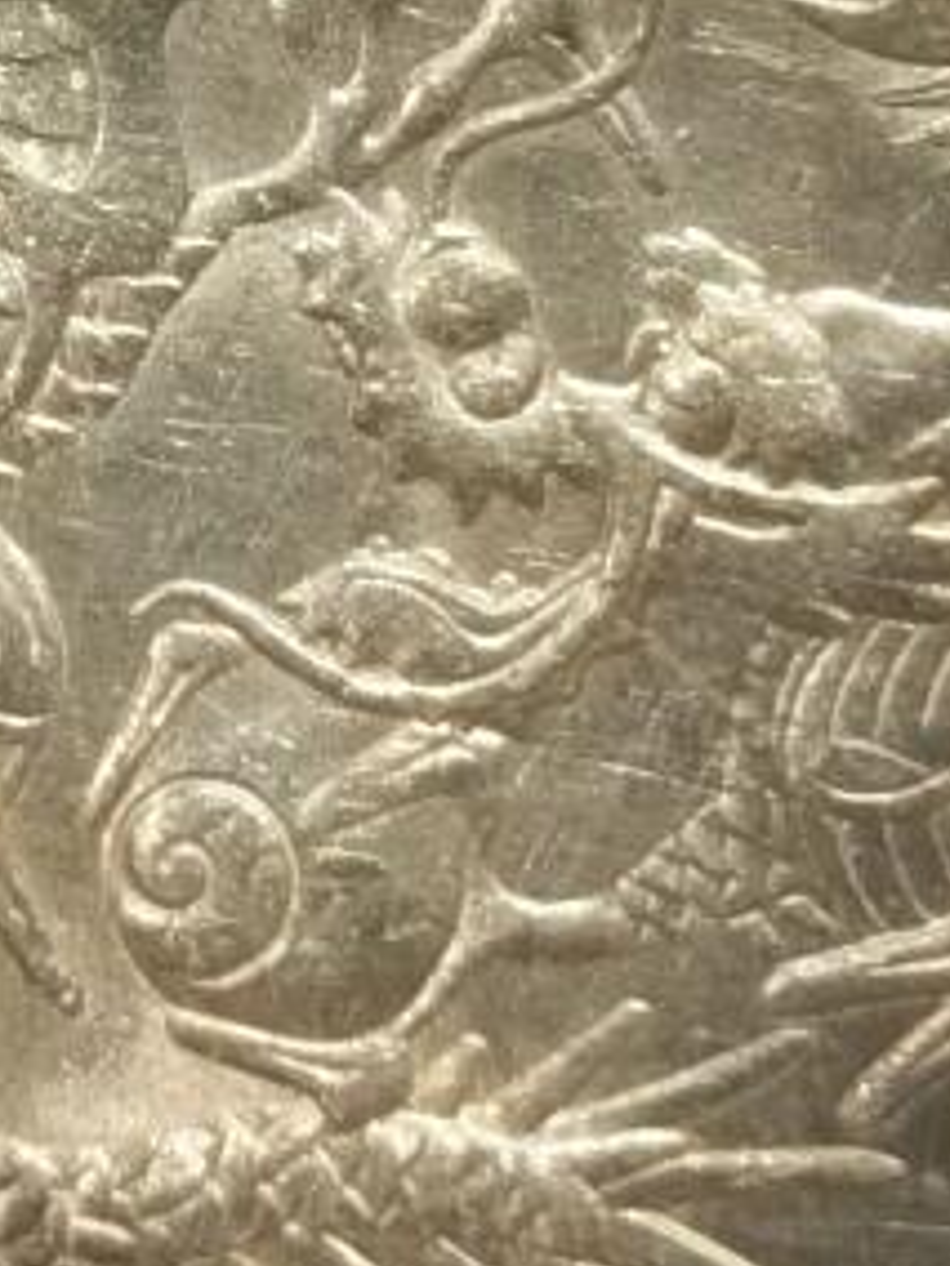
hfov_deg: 4.3
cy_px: -753
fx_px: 12514
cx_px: 500
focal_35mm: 342
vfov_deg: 5.7
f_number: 16
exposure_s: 1/100
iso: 125
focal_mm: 5.56
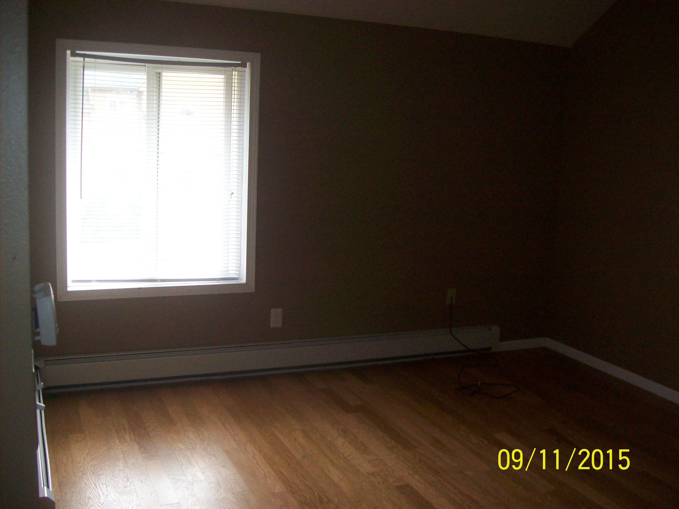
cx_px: 340
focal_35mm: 36
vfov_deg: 39.6
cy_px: 254
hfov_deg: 51.4
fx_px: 706
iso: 200
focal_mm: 6
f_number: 2.7
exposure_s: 1/64
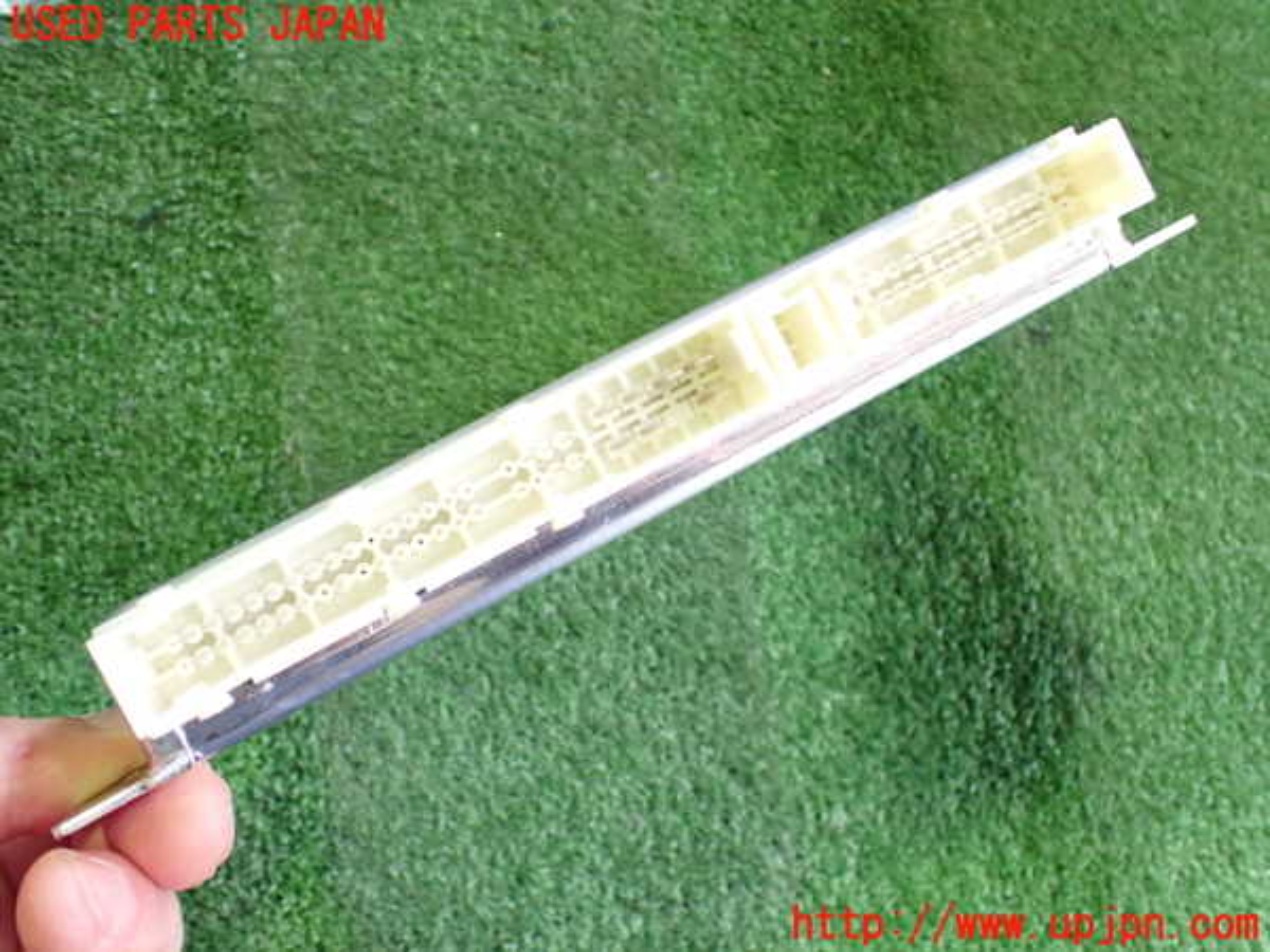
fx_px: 1101
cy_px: 476
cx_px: 635
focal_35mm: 30
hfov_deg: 60.0
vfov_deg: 46.8
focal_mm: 5.4
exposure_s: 1/60
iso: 800
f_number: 2.3
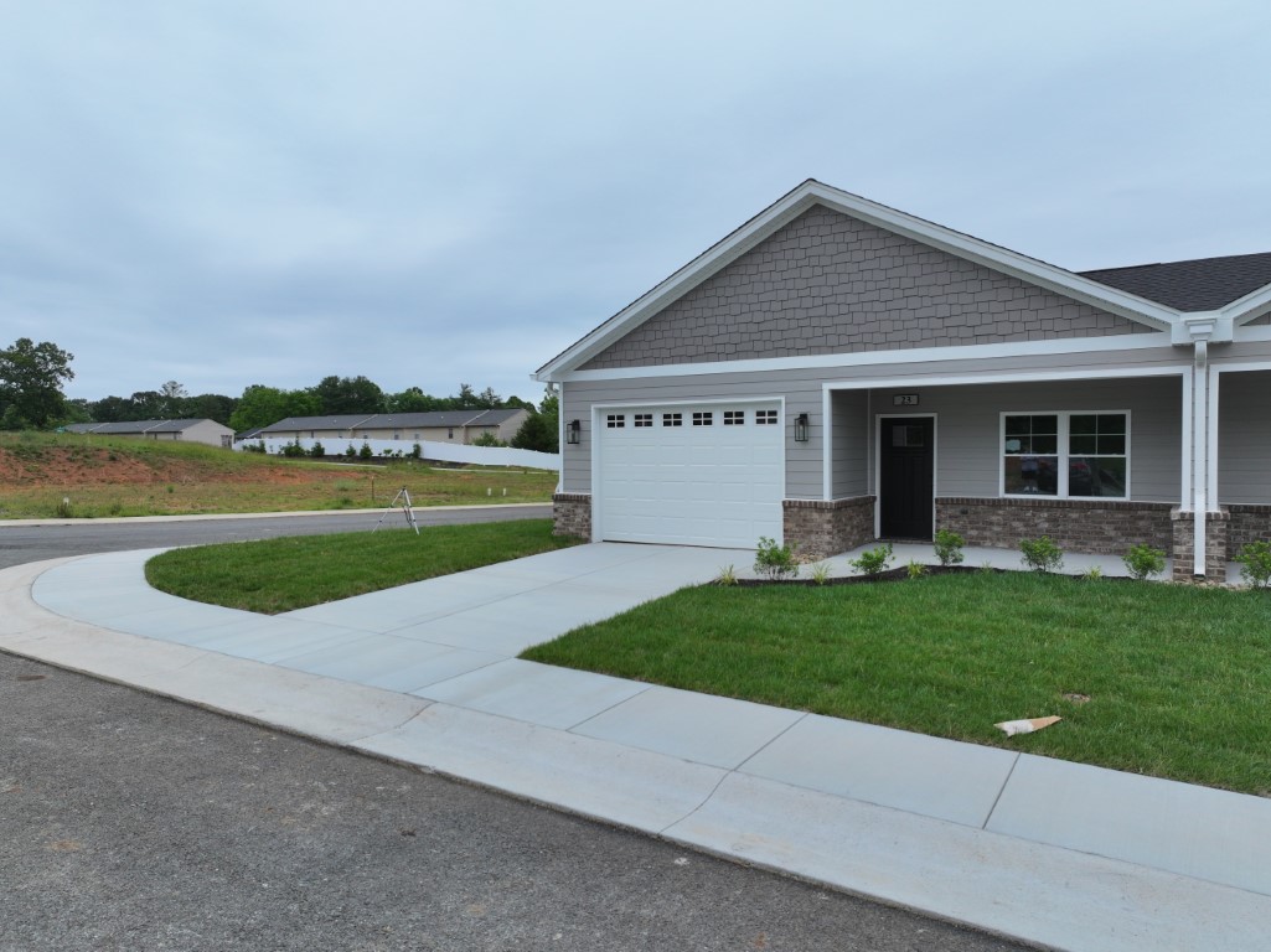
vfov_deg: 56.8
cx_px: 636
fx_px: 881
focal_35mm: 24
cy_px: 476
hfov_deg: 71.6
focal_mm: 12.29
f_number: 2.8
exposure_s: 1/1000
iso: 150
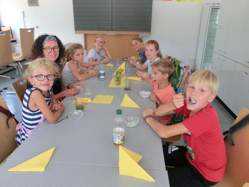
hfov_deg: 60.0
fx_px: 216
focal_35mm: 30
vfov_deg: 46.8
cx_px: 124
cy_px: 94
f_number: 3.5
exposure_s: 1/60
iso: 160
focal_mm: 5.25
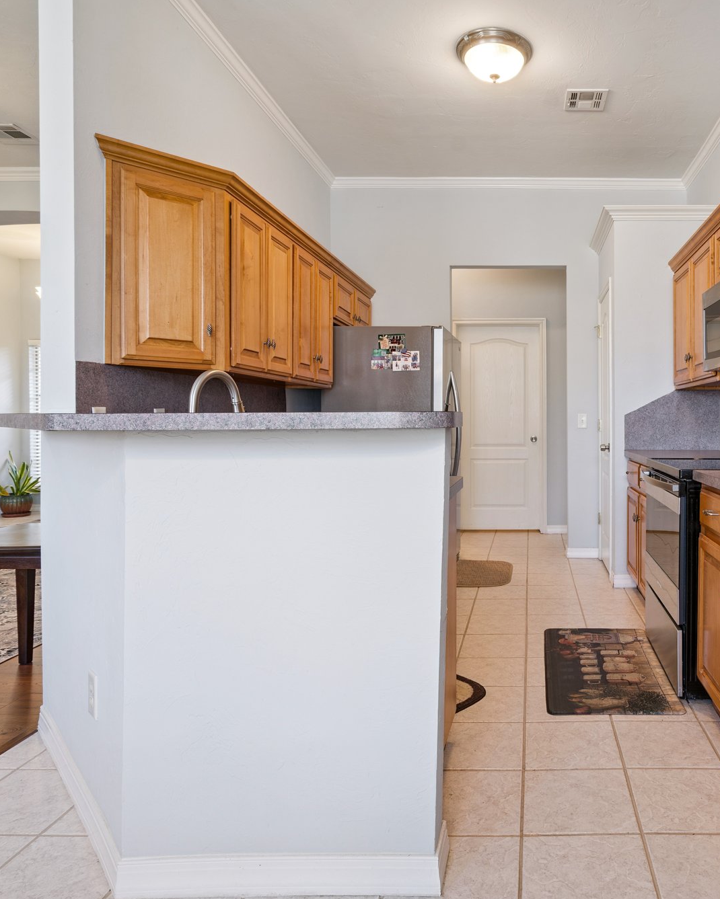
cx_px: 525
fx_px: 613
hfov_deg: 58.3
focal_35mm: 23
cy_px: 446
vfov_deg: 72.6
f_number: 7.1
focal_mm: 16
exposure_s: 1/8
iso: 200
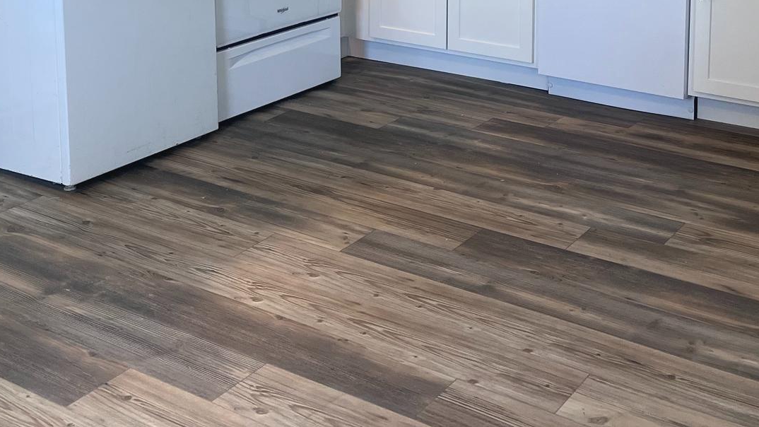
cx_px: 387
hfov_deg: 38.5
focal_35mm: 54
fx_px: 1087
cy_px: -115
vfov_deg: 20.5
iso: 125
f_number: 1.6
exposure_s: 1/120
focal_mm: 5.1
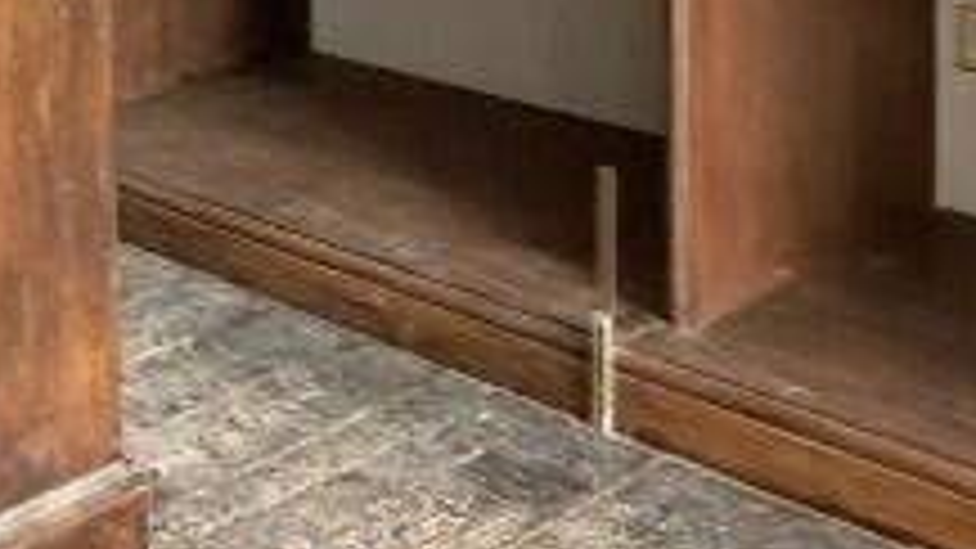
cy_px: -410
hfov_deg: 27.3
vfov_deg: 14.8
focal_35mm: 72
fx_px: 1863
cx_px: -54
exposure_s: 1/58
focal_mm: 2.22
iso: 1250
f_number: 2.2
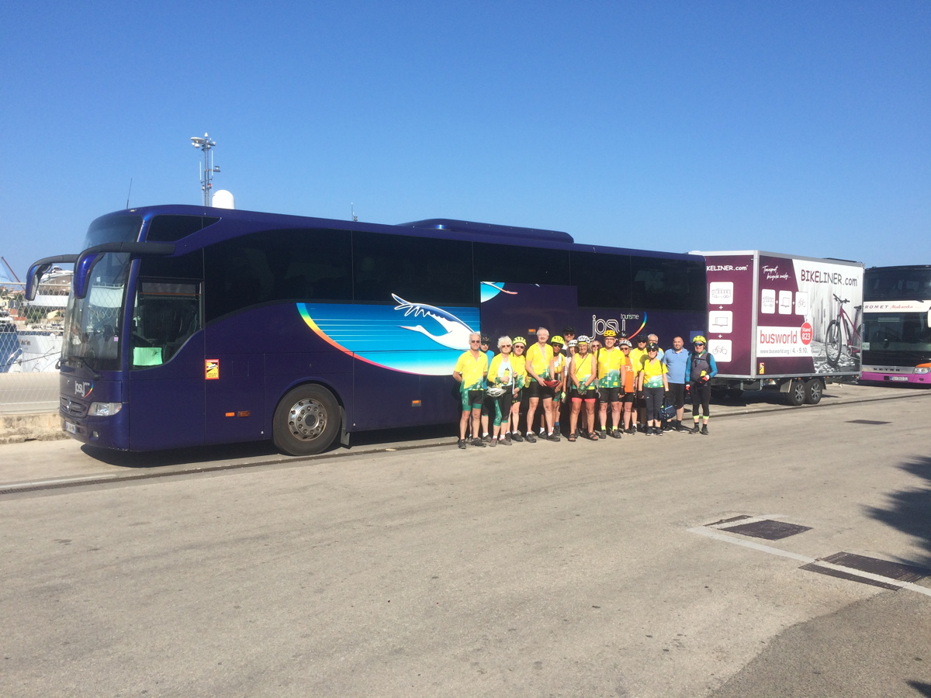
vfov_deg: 48.2
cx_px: 466
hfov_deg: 61.7
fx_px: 780
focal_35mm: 29
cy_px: 349
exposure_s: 1/2053
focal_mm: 4.15
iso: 32
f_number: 2.2
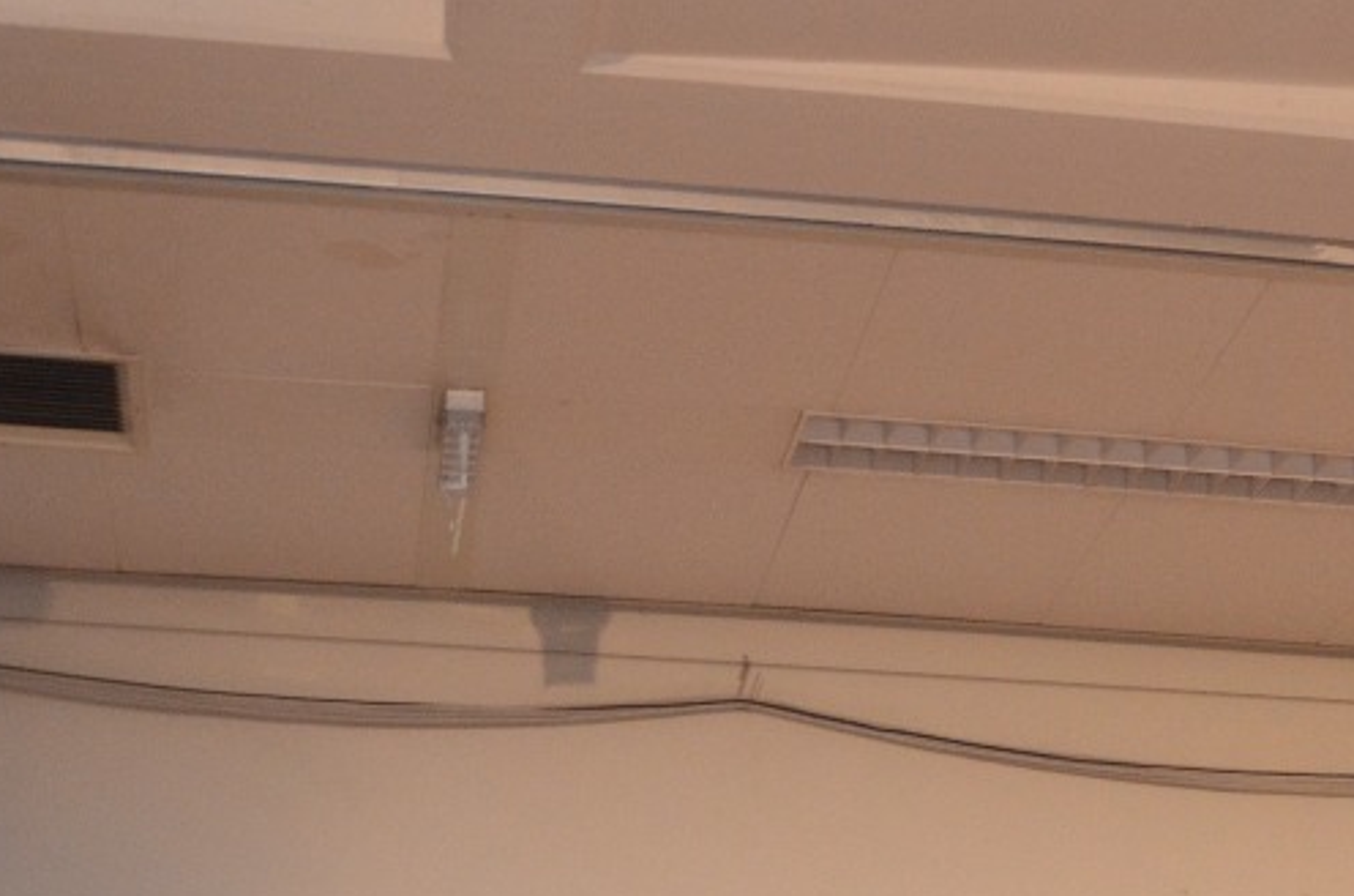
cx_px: 1009
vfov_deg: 12.3
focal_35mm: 104
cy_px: 1470
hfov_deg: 19.6
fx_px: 3888
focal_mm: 21
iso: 800
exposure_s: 1/60
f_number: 4
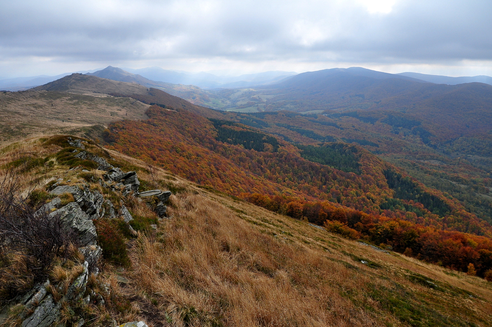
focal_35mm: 27
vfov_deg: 47.8
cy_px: 164
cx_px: 246
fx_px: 369
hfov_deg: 67.4
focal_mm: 18
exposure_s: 1/320
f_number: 9
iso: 400
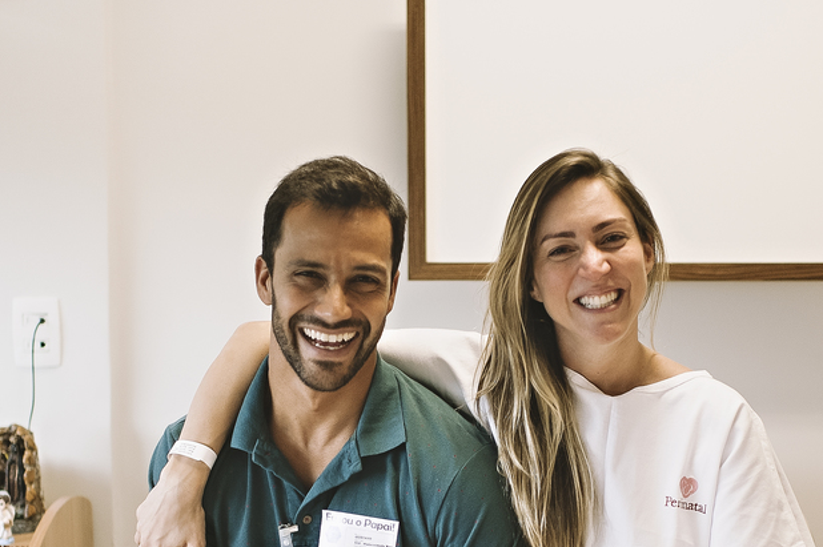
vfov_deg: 19.8
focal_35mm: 68
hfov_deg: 29.7
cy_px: 419
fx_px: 1553
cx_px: 458
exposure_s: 1/125
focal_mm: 35
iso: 640
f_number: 1.4
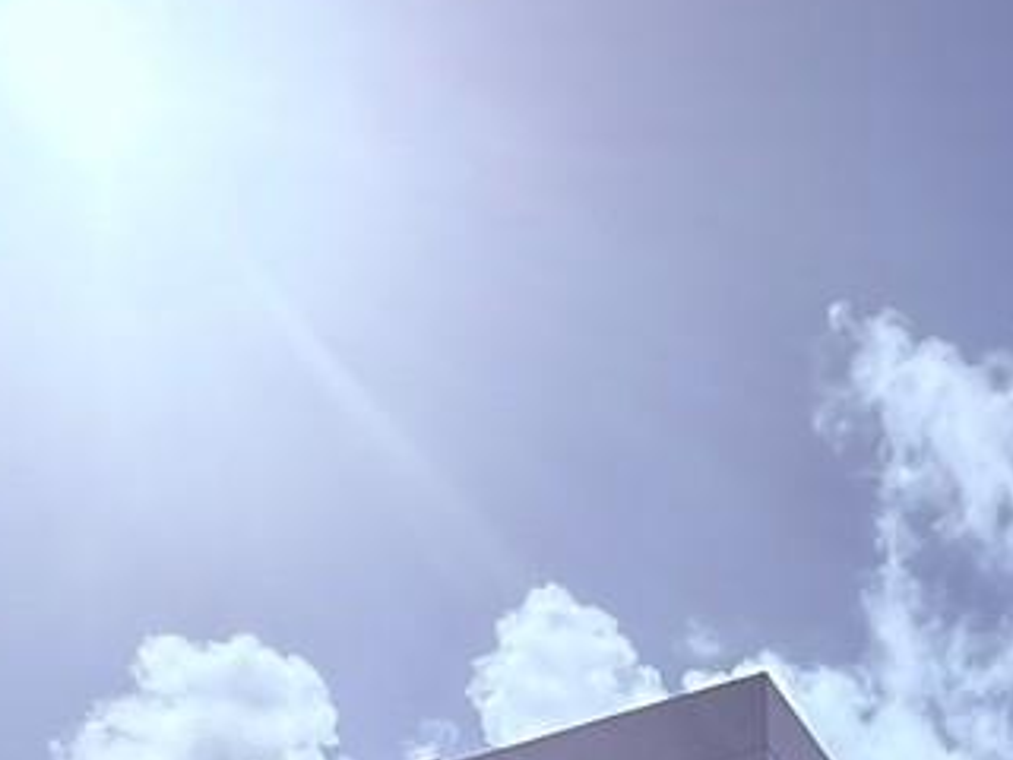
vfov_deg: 16.0
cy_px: 1552
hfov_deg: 26.8
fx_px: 2048
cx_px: 921
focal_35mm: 70
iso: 64
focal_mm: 2.22
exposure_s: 1/6173
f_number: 2.2
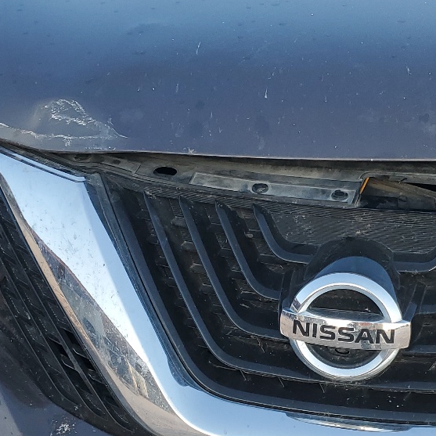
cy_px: 359
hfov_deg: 25.9
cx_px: 314
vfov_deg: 25.6
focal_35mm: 66
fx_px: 940
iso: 50
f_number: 1.5
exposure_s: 1/400
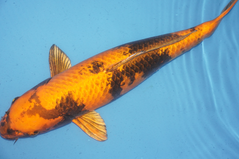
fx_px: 398
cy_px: 78
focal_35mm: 60
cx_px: 125
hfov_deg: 33.4
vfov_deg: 22.6
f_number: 4.5
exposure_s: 1/160
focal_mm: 38
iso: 1600
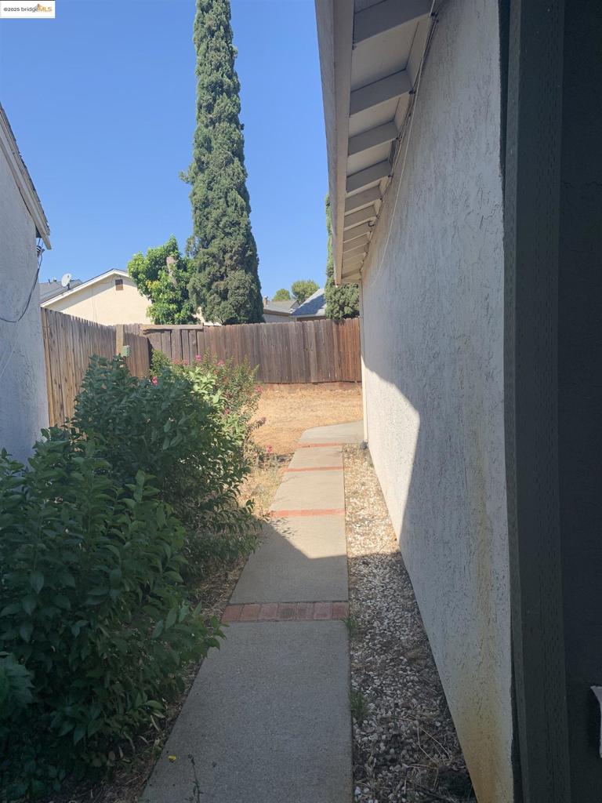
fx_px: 603
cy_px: 402
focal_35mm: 26
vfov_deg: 67.3
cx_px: 301
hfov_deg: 53.1
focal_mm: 4.25
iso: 25
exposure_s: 1/1124
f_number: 1.8
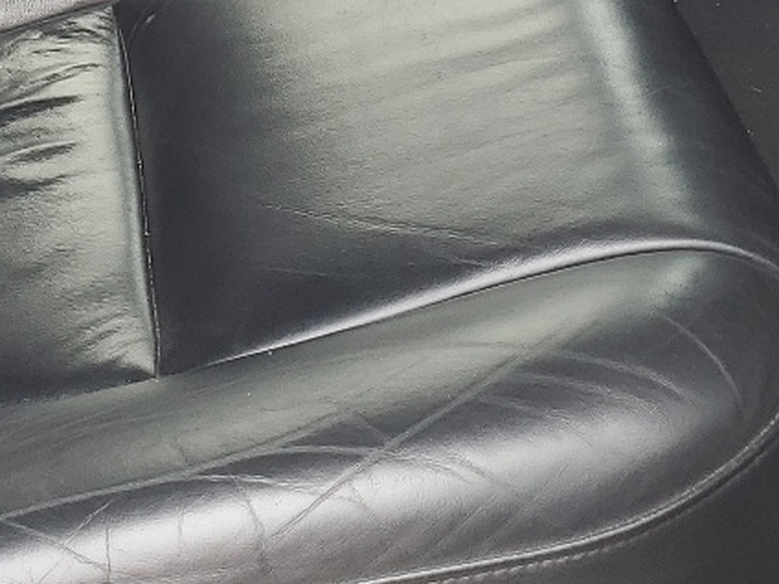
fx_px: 2205
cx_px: 66
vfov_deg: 14.0
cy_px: -334
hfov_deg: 19.6
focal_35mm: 98
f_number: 1.5
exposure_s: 1/213
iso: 50
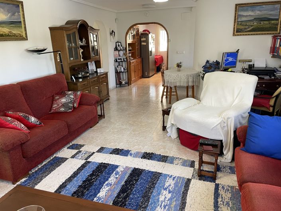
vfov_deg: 53.0
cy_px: 106
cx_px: 140
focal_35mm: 26
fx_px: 211
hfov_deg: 67.3
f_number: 1.6
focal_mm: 4.2
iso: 125
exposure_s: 1/66
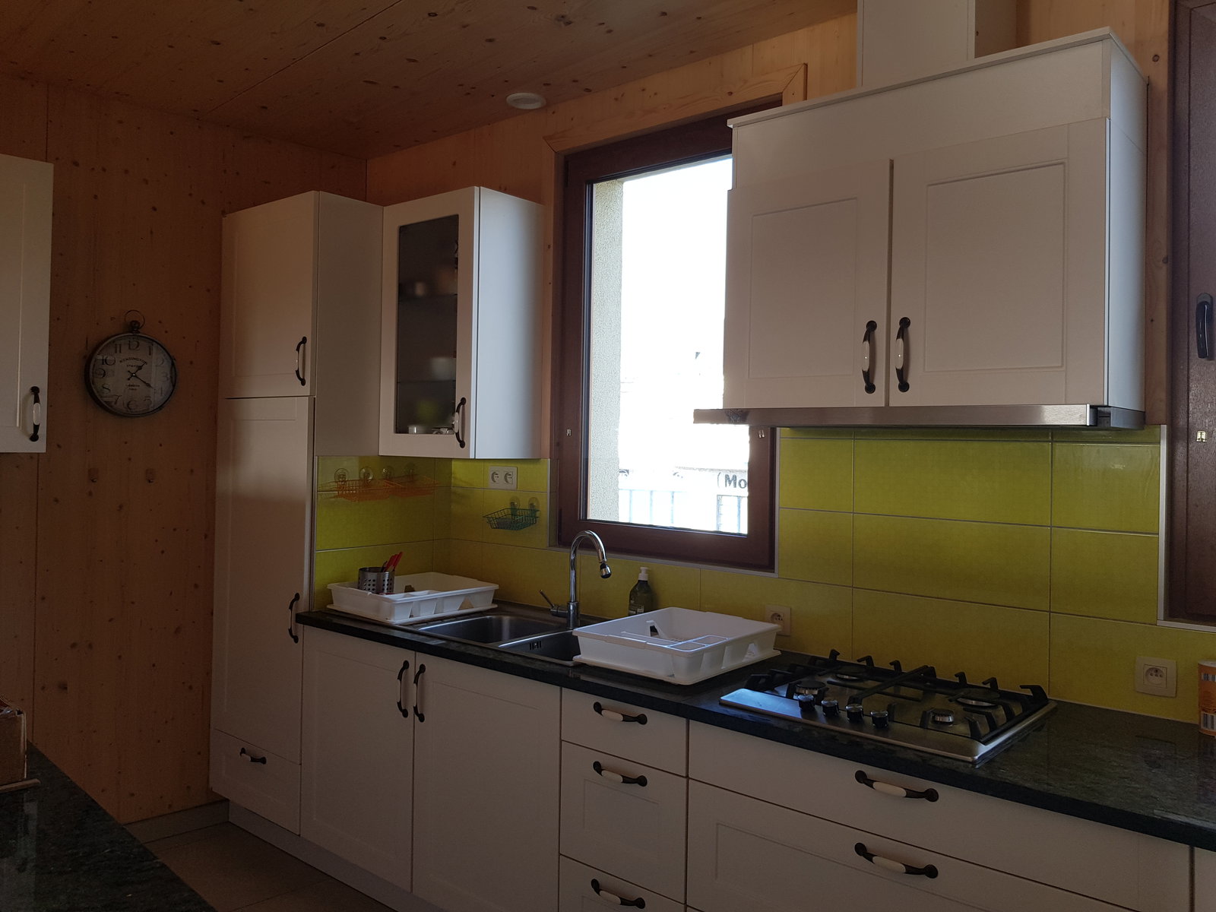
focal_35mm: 26
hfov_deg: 67.3
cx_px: 608
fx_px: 913
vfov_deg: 53.1
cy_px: 456
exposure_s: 1/132
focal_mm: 4.2
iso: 40
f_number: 1.7
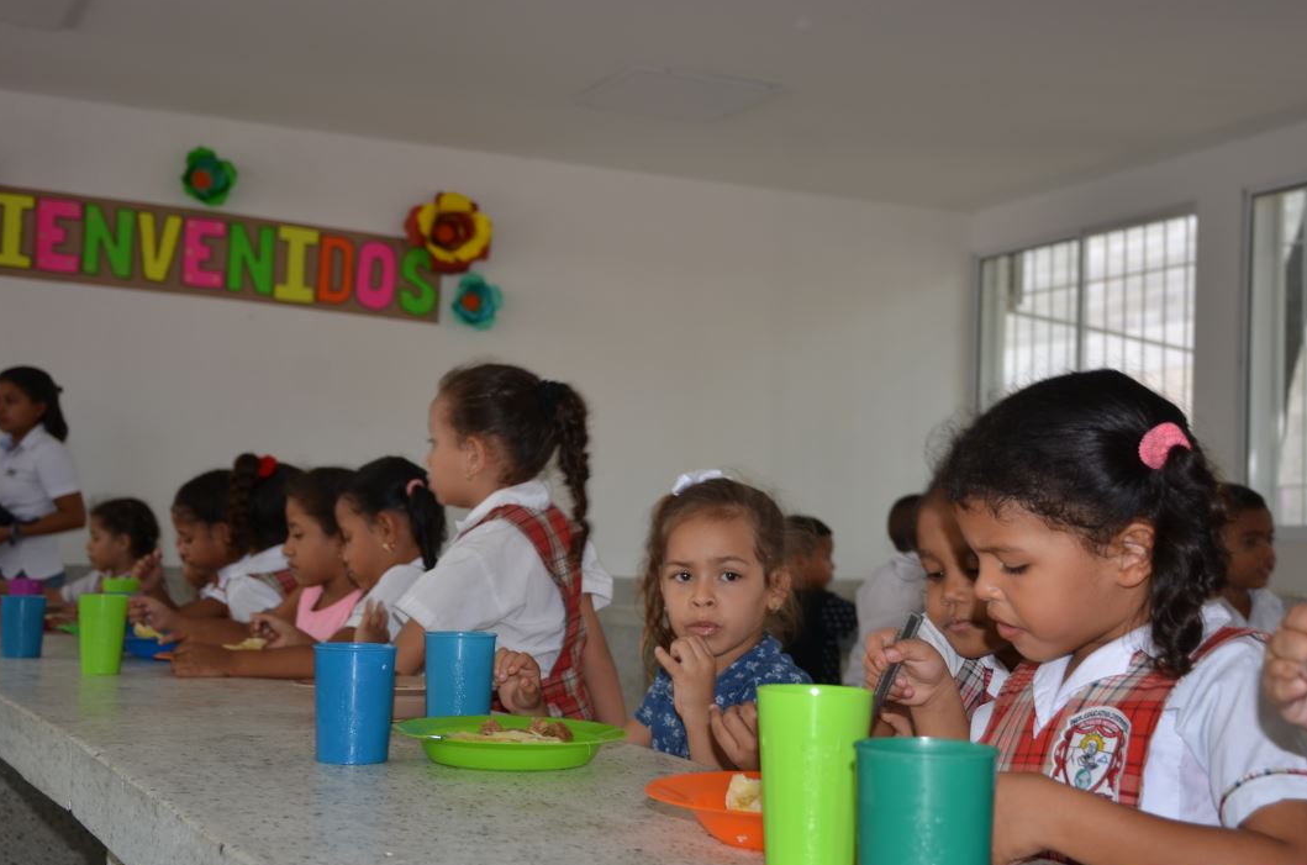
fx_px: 1847
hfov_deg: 39.0
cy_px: 466
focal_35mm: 51
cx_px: 634
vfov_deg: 26.3
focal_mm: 30
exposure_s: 1/60
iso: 100
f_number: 4
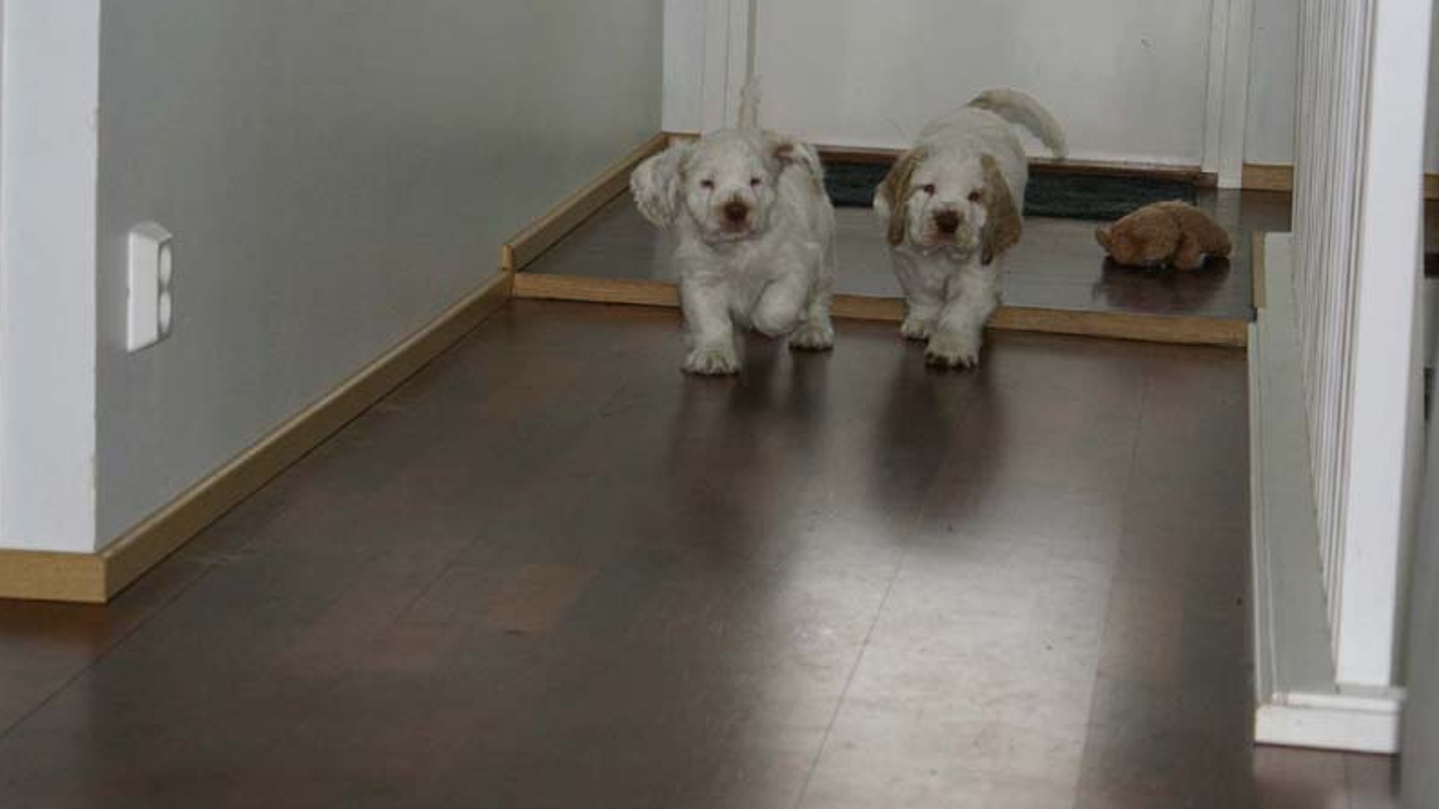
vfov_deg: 10.9
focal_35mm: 111
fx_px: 4235
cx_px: 720
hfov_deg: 19.3
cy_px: 351
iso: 400
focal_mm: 70
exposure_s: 1/125
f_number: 5.6
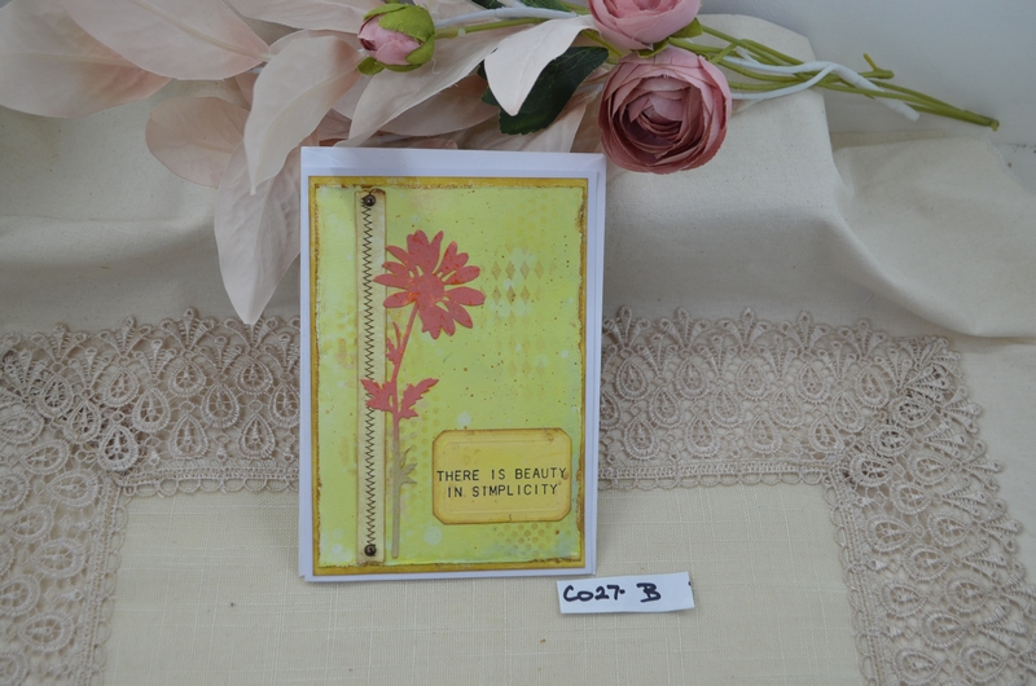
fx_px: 1034
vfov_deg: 36.7
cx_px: 518
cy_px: 343
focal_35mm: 36
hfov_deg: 53.2
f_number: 5
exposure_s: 1/100
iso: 400
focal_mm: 24
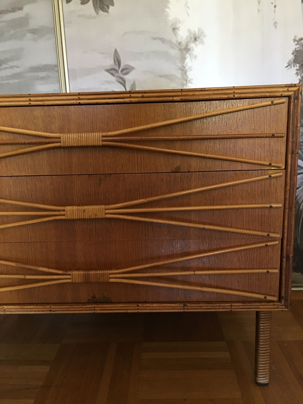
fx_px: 338
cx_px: 152
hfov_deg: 48.2
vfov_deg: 61.7
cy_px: 202
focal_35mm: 29
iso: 80
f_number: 2.2
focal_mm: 4.15
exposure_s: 1/10
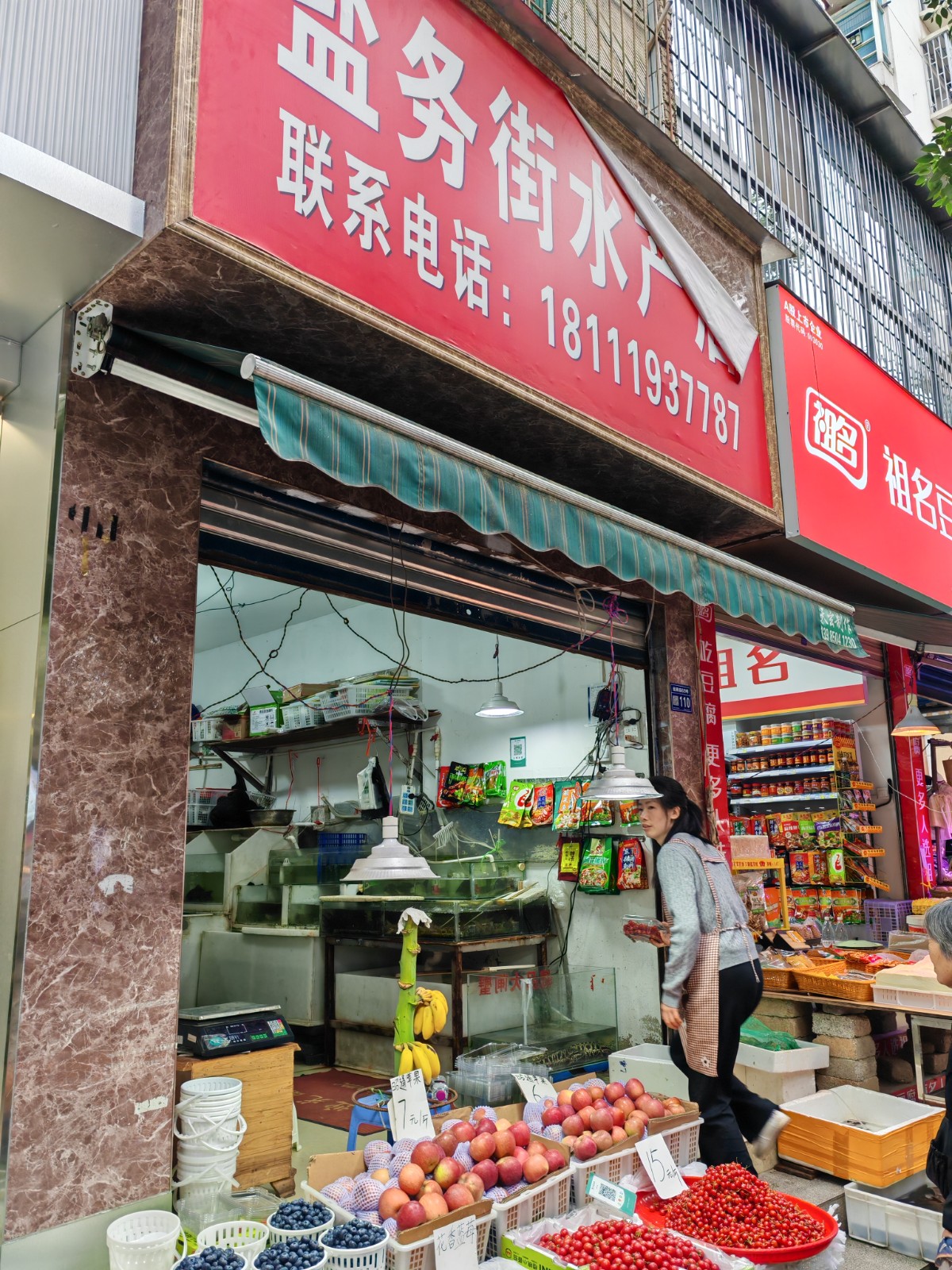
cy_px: 635
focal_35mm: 27
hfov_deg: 51.4
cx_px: 476
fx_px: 990
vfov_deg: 65.3
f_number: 1.95
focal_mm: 5.52
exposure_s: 1/110
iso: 50
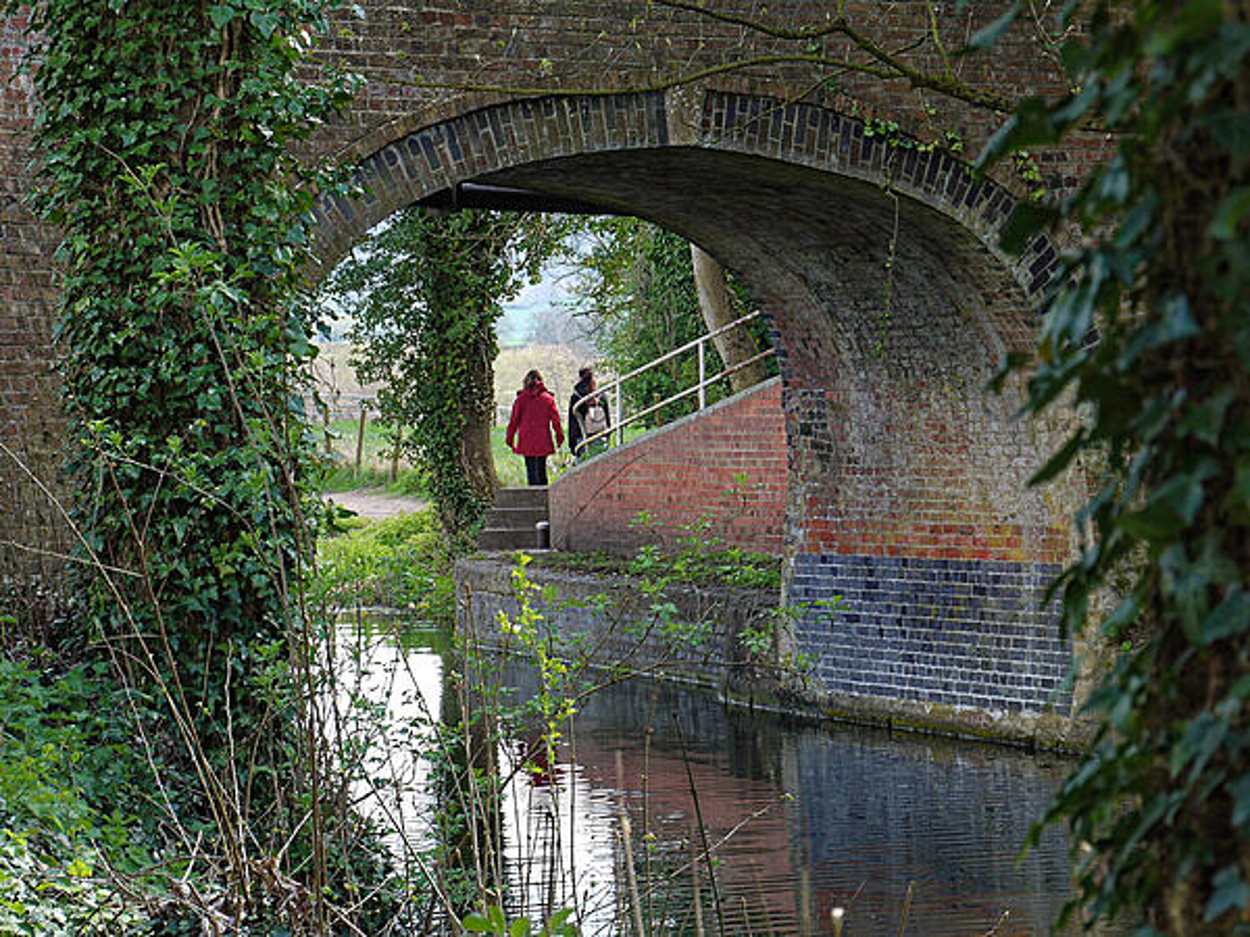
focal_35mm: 120
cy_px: 468
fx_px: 4333
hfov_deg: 16.4
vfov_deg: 12.3
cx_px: 625
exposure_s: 1/100
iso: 250
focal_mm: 60
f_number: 7.1
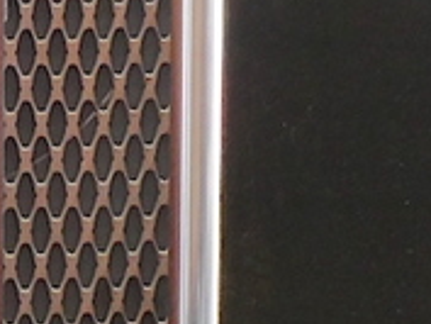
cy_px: 122
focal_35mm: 331
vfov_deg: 4.5
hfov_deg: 6.0
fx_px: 4124
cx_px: 71
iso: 200
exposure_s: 1/2
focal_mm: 10.9
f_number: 4.3
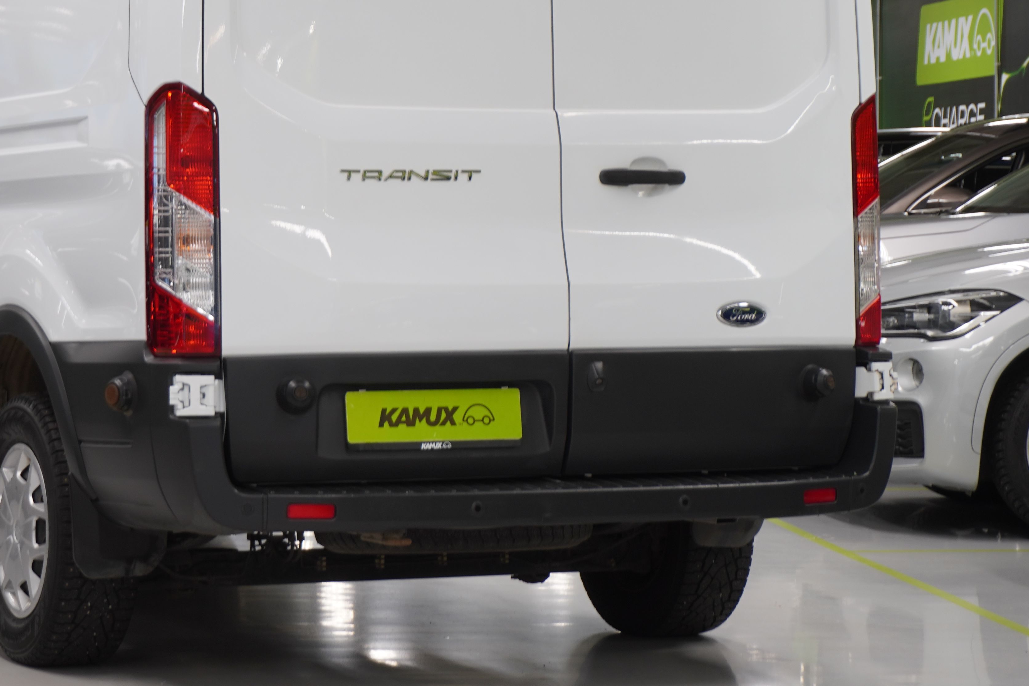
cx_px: 224
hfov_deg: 17.1
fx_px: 3401
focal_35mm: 119
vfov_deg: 11.5
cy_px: 144
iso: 100
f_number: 5.6
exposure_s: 1/8
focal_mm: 44
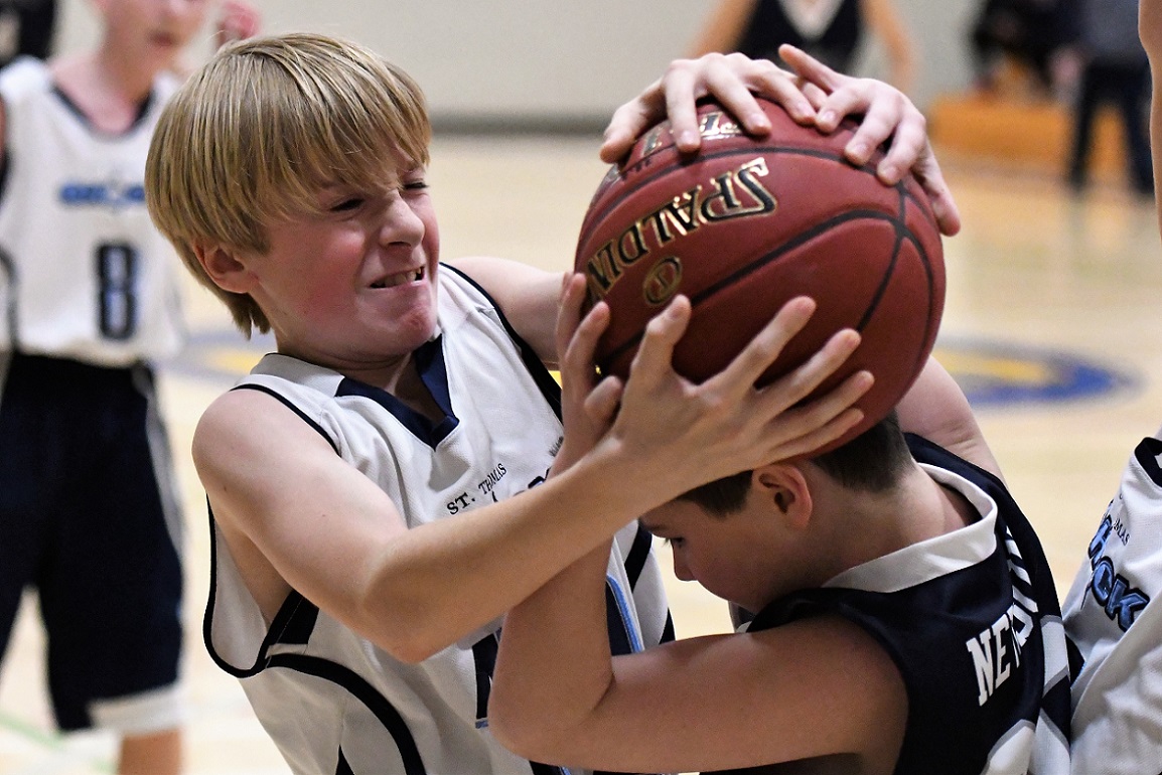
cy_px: 388
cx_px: 581
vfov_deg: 13.0
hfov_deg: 19.5
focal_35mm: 105
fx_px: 3390
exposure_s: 1/1000
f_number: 2.8
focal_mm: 70
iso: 9000
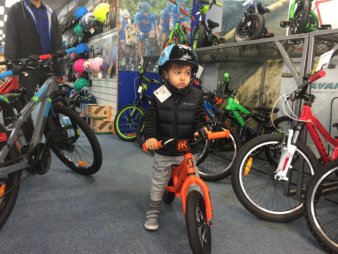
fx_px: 283
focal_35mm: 29
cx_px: 169
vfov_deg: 48.2
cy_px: 127
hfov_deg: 61.7
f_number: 2.2
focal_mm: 4.15
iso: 40
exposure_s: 1/17
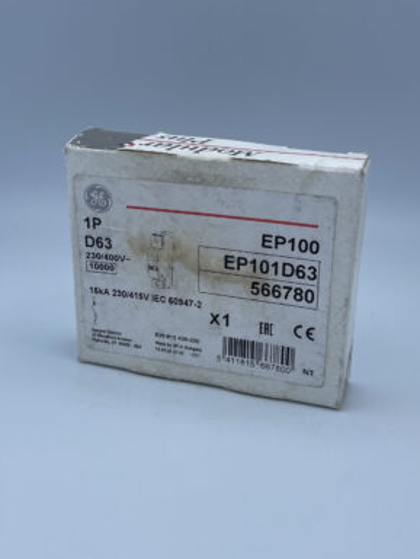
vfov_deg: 65.3
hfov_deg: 51.4
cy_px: 273
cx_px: 217
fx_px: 437
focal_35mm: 27
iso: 50
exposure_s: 1/3040
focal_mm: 4.2
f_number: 1.6
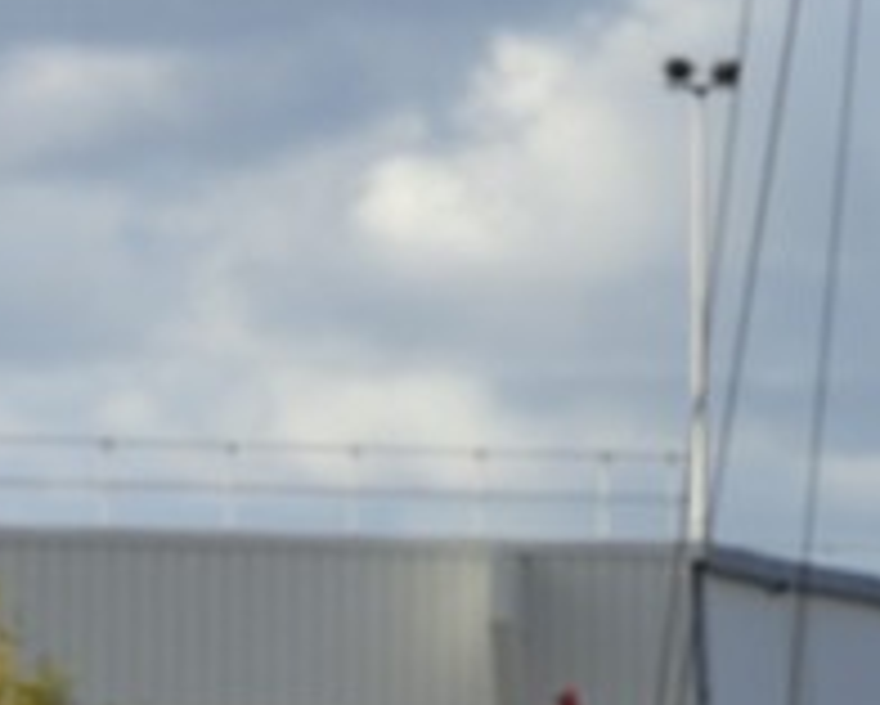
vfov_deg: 2.9
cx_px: 3520
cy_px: 1495
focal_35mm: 537
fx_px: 13993
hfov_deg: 3.4
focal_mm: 70
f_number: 9
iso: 200
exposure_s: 1/320
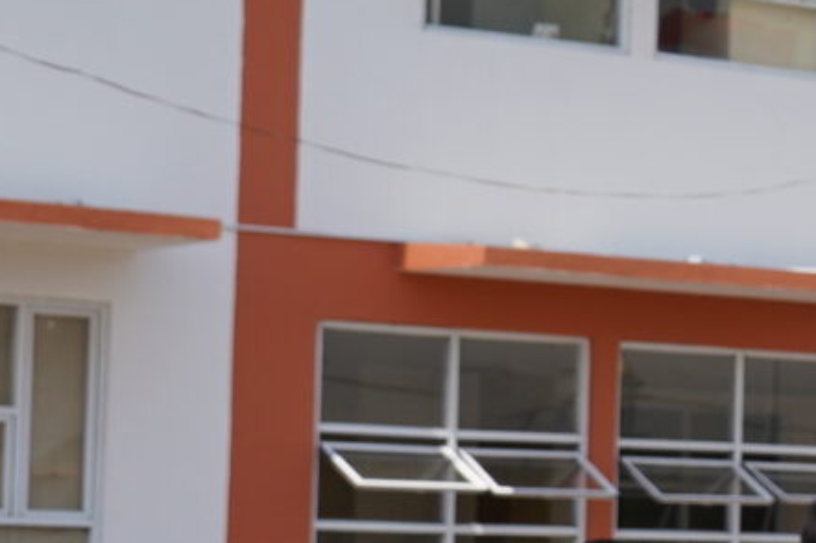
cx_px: 2308
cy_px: 379
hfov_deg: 9.1
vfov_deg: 7.2
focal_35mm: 191
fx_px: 4326
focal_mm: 33
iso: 200
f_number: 6.3
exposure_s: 1/800
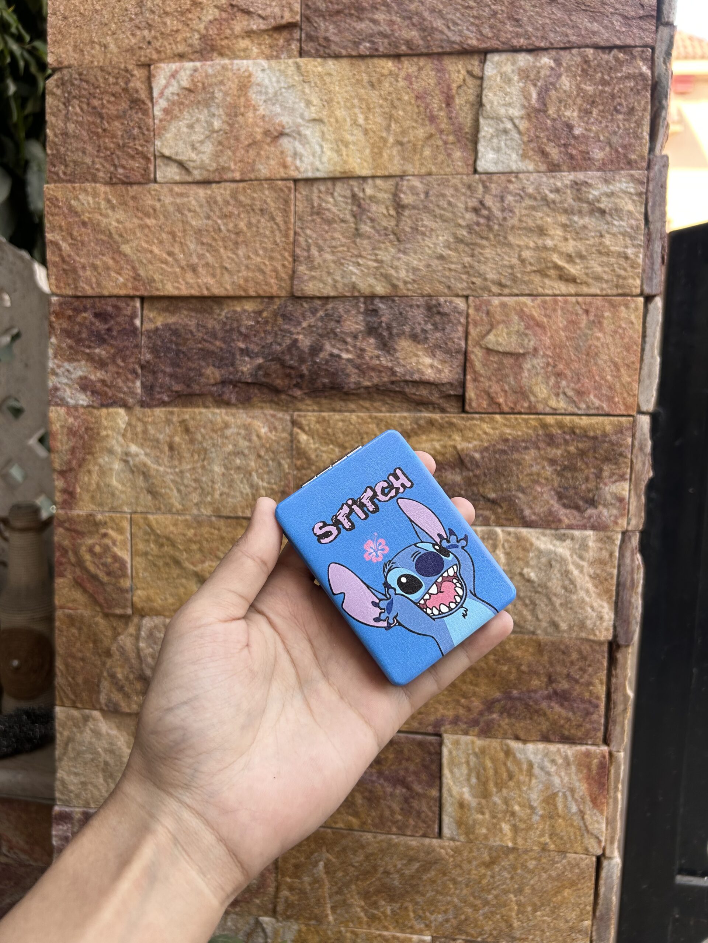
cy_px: 472
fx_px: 709
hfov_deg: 53.1
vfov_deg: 67.3
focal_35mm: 26
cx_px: 354
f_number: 1.5
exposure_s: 1/224
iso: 40
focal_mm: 5.7
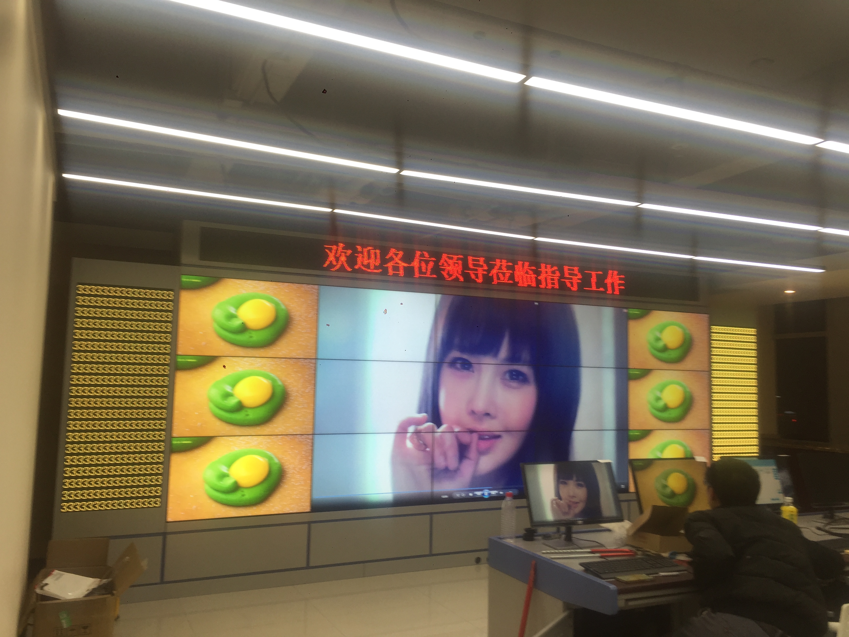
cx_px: 424
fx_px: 711
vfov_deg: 48.2
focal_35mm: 29
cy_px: 318
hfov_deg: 61.7
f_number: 2.2
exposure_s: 1/50
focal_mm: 4.15
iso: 32
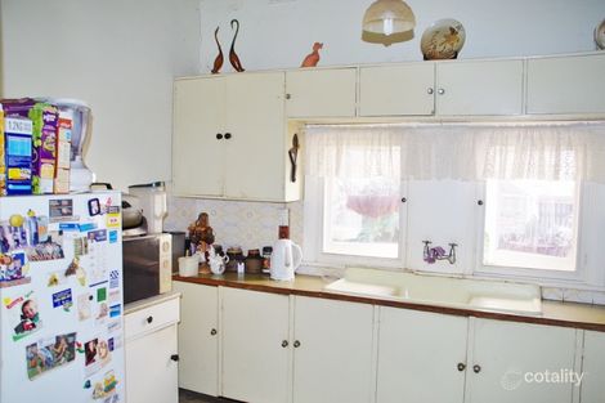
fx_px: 454
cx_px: 302
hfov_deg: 67.4
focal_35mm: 27
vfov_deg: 47.9
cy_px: 202
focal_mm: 18
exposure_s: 1/15
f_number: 3.5
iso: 400
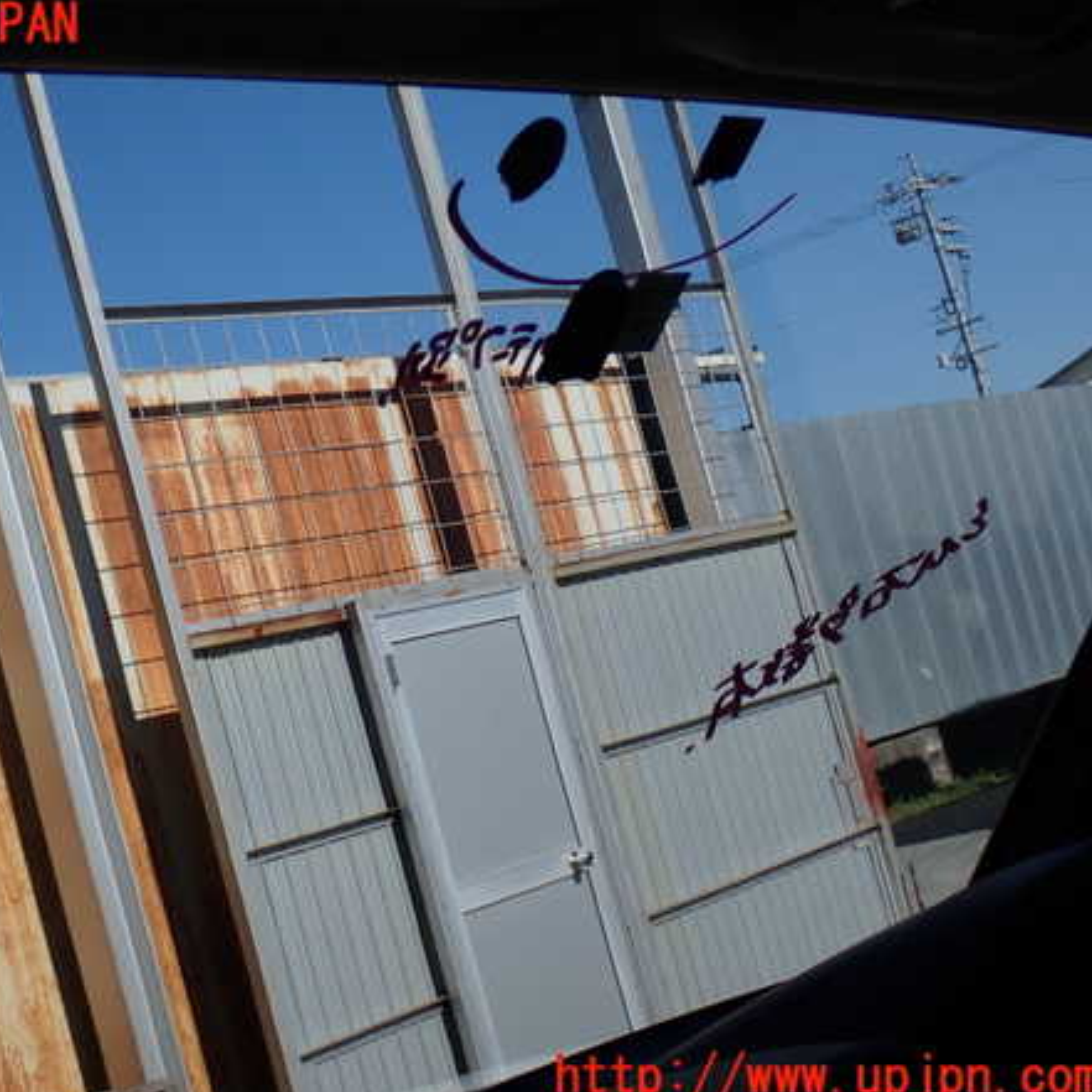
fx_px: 2320
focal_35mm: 65
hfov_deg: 26.4
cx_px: 371
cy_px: 552
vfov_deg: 26.5
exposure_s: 1/1000
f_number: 4.5
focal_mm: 9.65
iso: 100
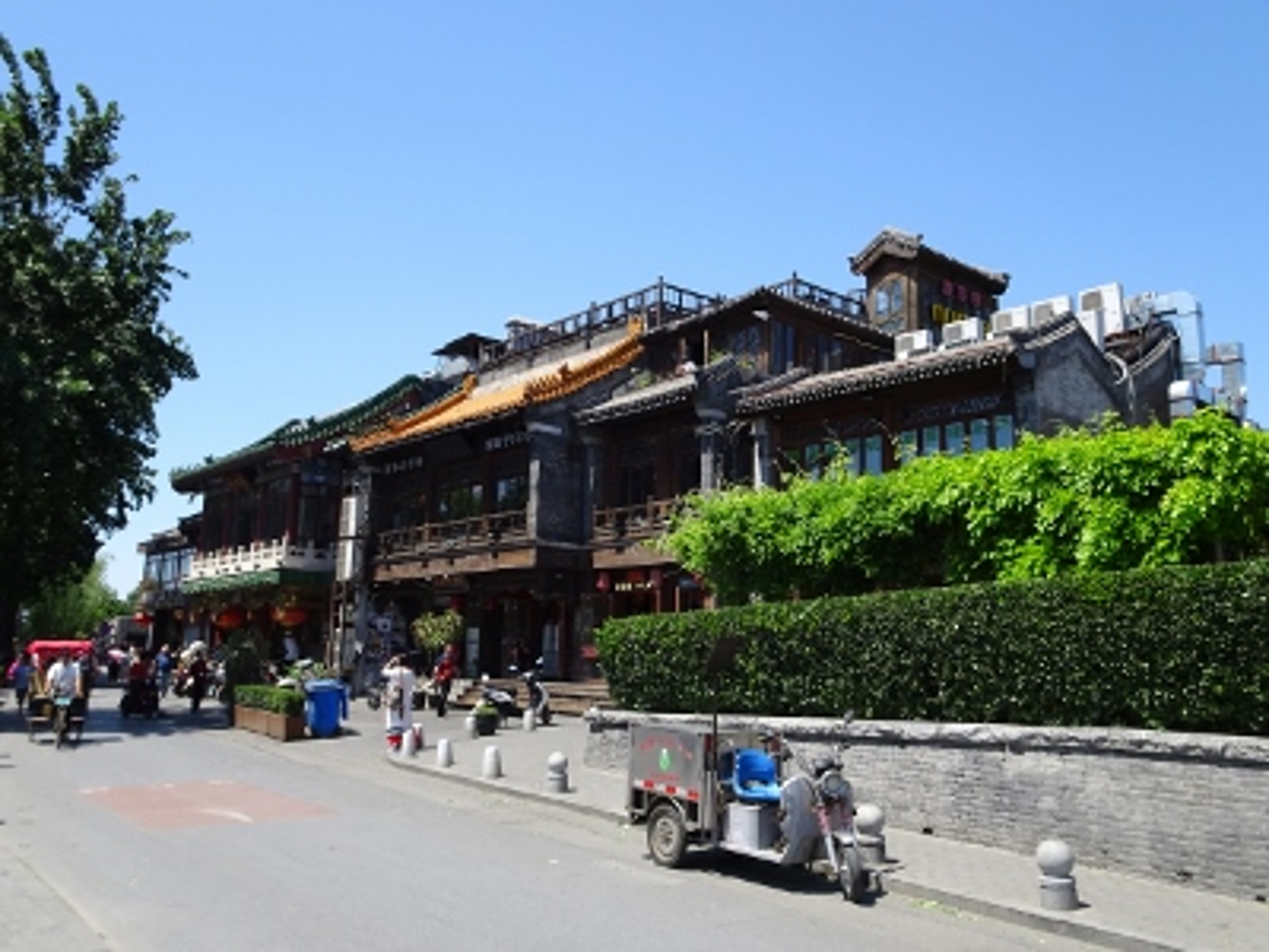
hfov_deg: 61.7
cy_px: 476
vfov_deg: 48.2
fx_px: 1063
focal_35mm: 29
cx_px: 634
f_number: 3.5
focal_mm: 4.92
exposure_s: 1/500
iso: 80
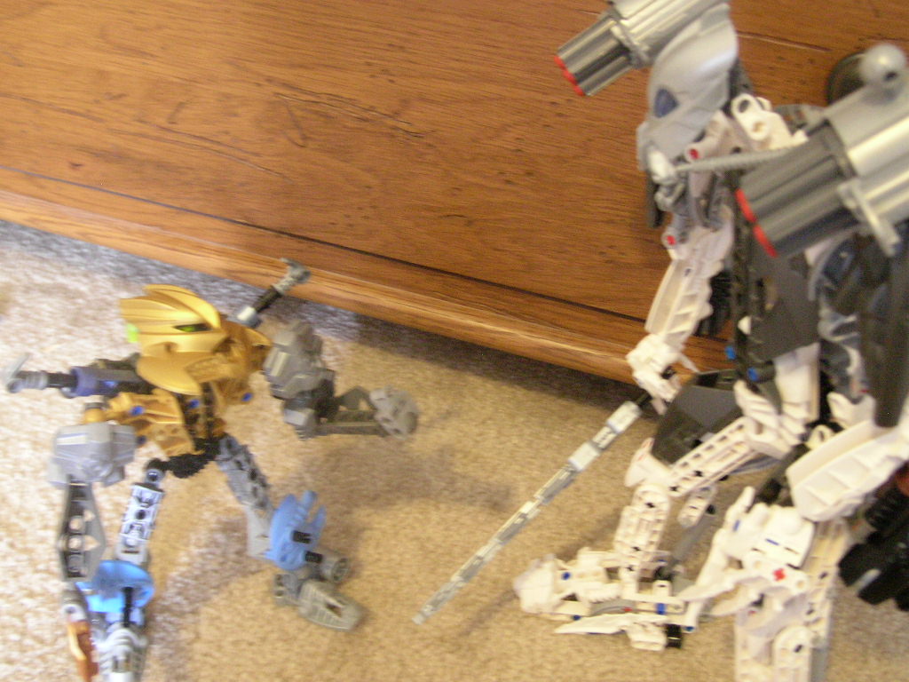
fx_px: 945
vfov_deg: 39.7
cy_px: 341
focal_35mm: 36
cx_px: 454
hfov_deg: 51.4
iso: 300
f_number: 2.7
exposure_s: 1/3.3
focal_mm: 6
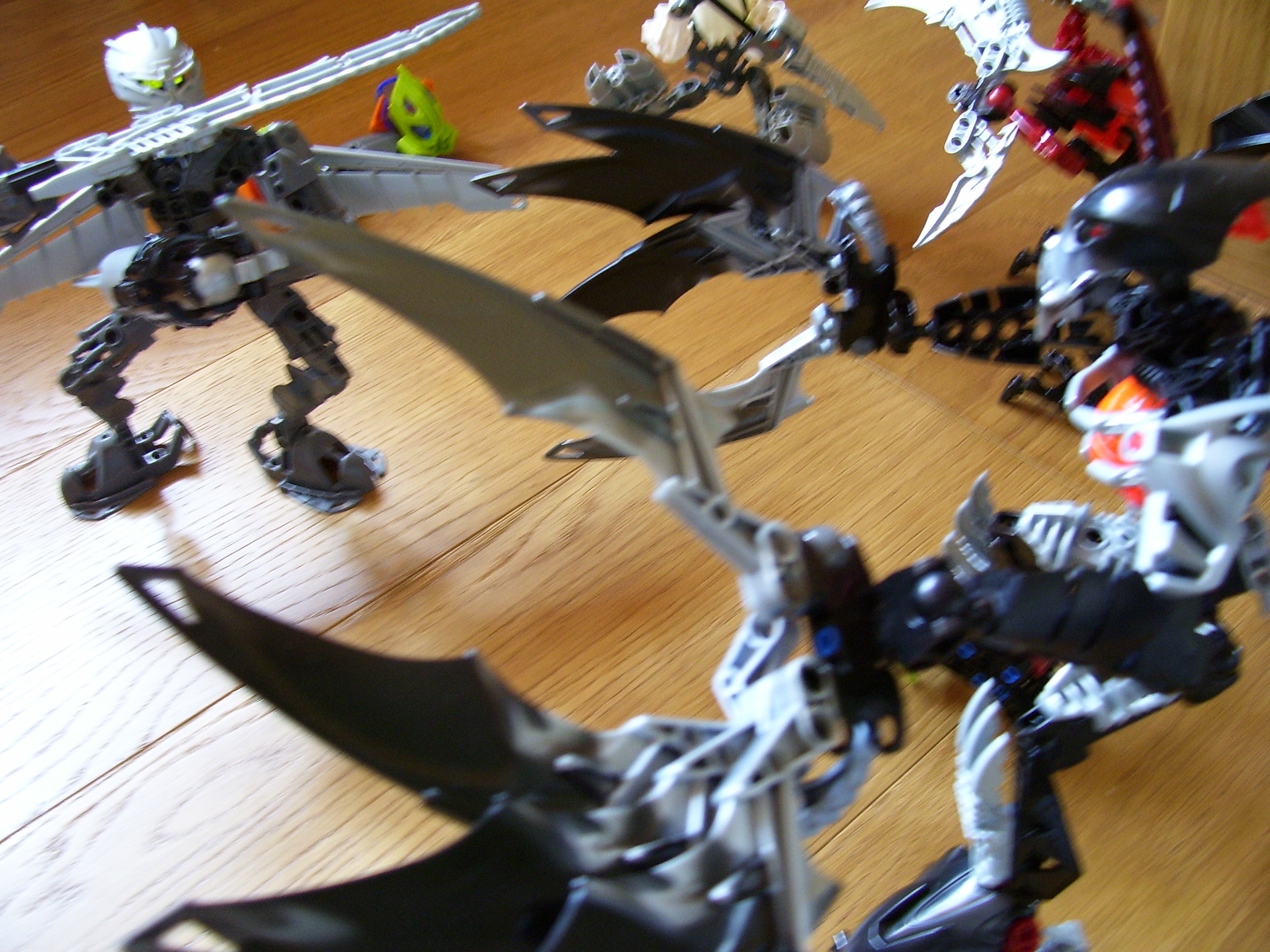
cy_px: 476
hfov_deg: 54.0
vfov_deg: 41.8
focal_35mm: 34
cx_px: 635
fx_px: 1247
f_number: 2.7
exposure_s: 1/10
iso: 160
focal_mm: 5.6
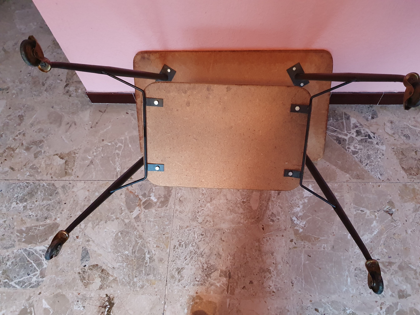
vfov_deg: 53.1
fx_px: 315
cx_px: 210
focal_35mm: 26
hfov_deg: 67.3
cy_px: 158
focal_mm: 4.32
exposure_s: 1/50
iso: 800
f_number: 1.5
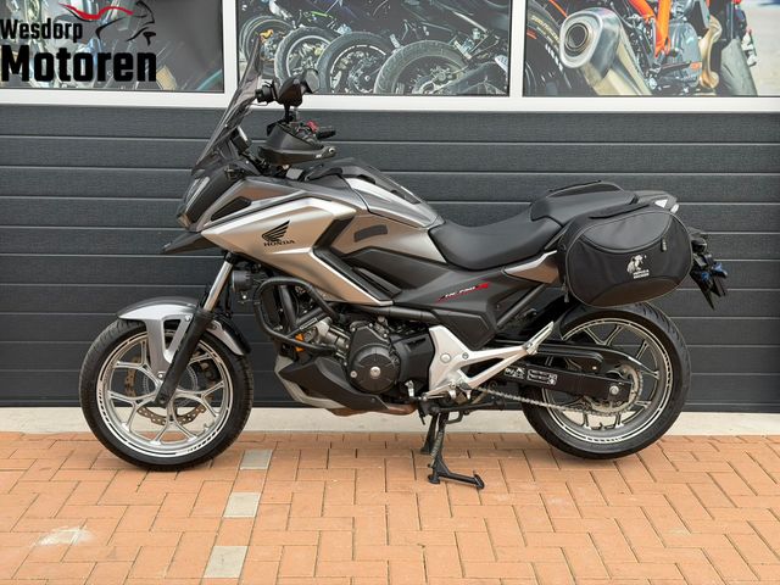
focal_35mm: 48
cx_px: 390
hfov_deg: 39.7
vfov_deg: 30.3
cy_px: 292
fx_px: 1082
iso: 80
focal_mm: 6.76
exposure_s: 1/987
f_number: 1.78
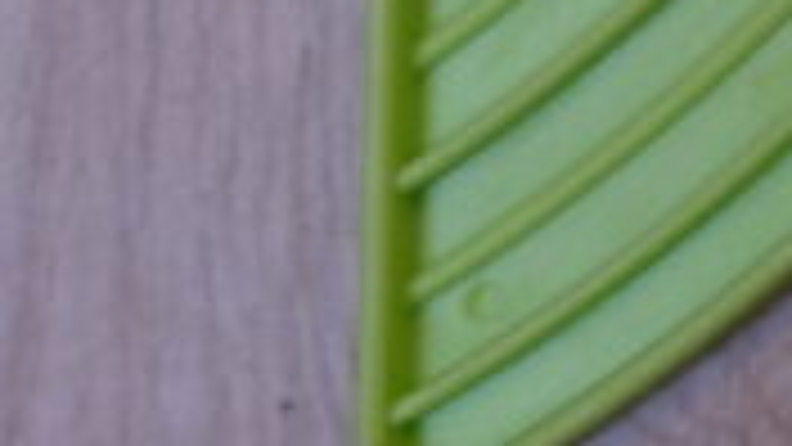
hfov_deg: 10.7
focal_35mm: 177
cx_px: 1800
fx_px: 3717
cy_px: -755
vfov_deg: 6.4
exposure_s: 1/140
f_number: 2.8
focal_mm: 19.6
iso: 800
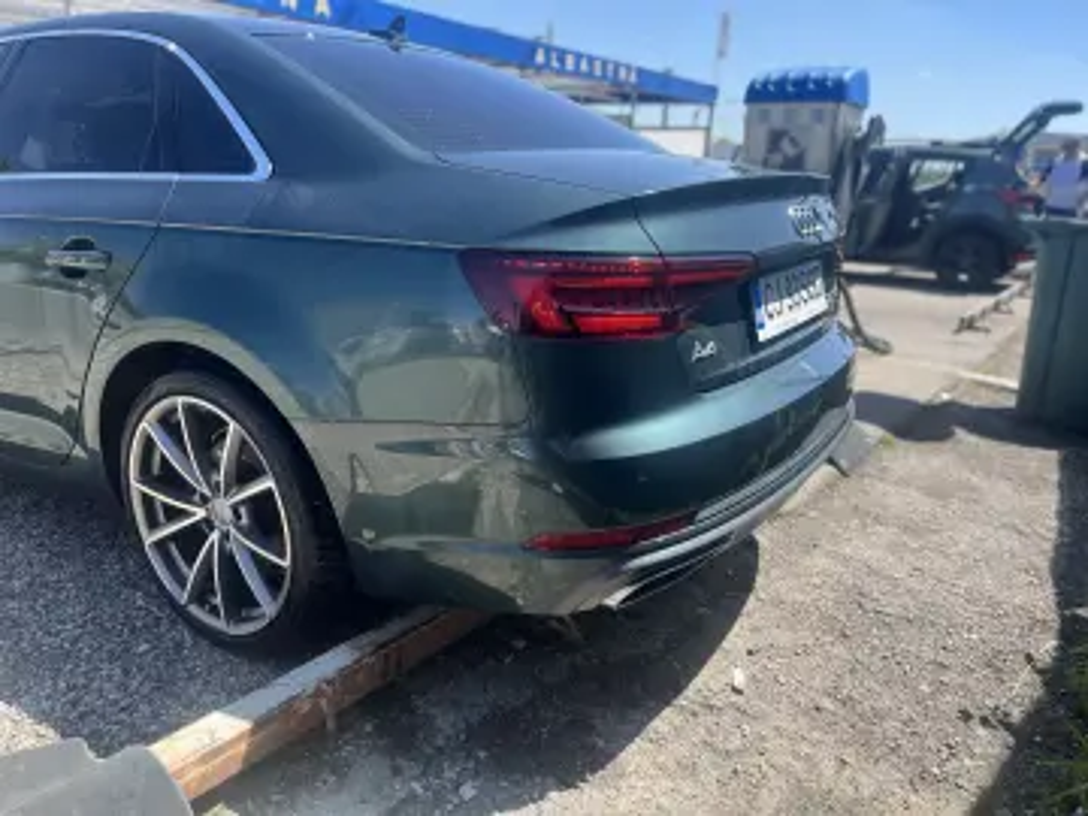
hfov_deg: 67.3
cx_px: 544
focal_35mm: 26
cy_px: 408
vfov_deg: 53.1
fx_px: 817
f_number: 1.6
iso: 50
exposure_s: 1/1096
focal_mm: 5.1
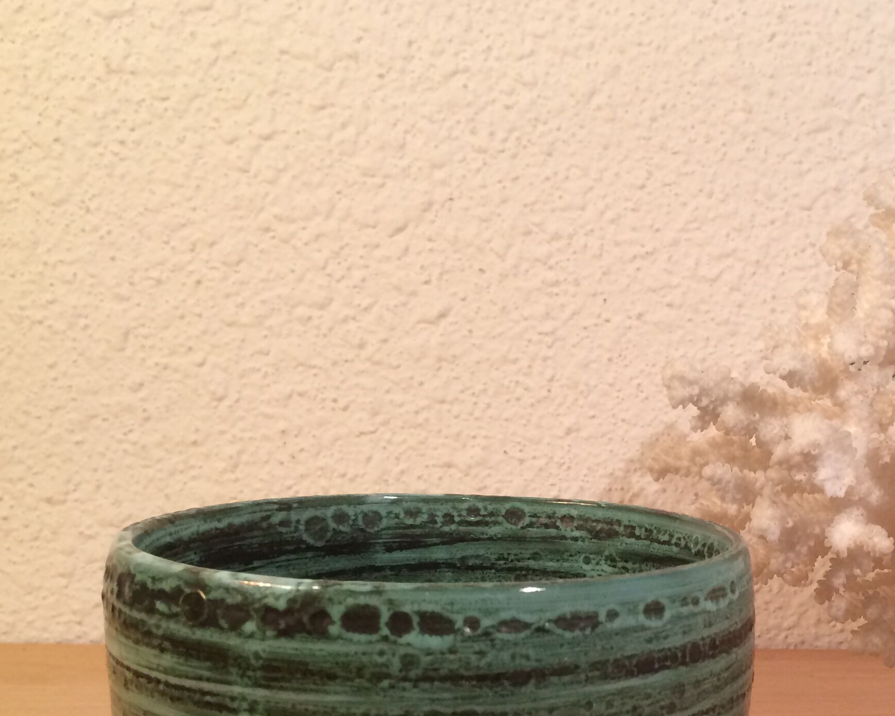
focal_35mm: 53
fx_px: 1404
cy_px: 576
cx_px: 765
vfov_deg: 28.0
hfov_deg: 33.9
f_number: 2.2
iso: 64
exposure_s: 1/33
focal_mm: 4.15
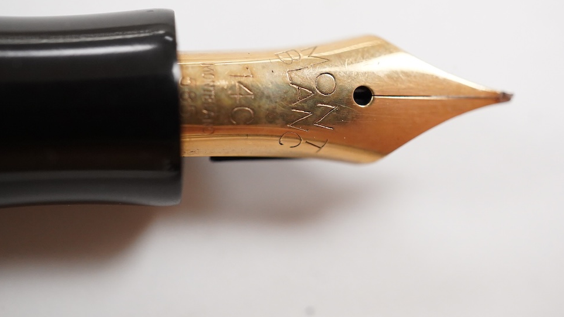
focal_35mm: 55
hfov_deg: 37.8
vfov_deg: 21.8
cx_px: 299
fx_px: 822
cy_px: 112
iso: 2500
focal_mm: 30
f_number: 8
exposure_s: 1/200
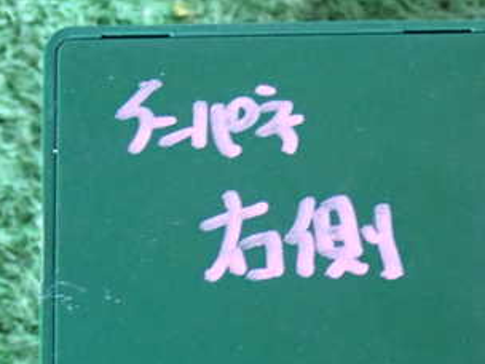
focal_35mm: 152
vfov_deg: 9.7
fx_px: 2130
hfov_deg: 13.0
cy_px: 268
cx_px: 338
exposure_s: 1/20
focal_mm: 13.65
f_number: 4.1
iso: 1250
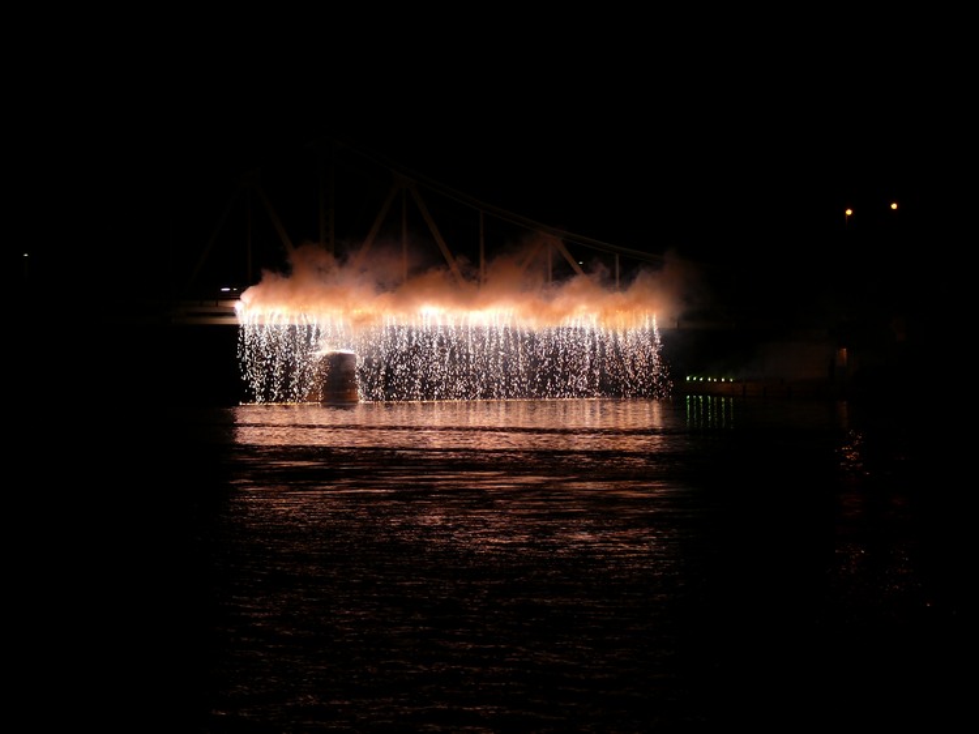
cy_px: 367
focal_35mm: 125
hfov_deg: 15.8
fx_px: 3534
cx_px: 490
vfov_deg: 11.9
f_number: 3.6
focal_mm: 26.5
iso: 100
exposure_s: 1/80
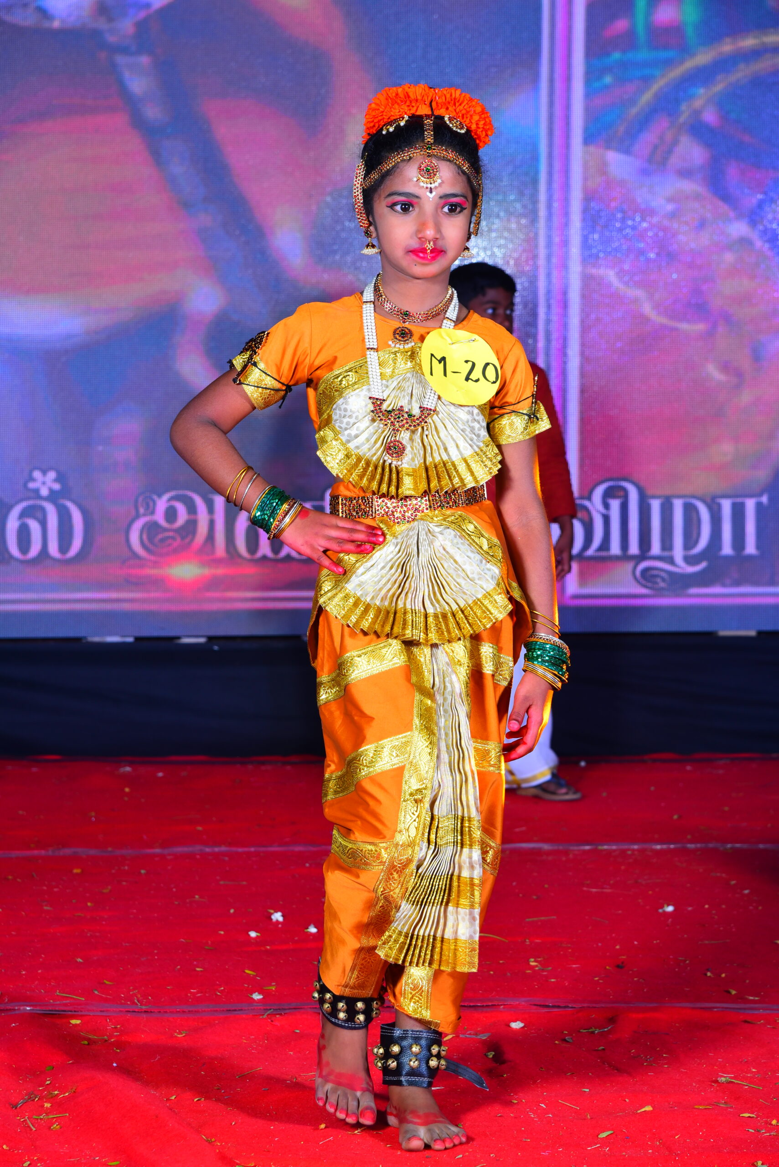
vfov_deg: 19.4
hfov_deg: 13.1
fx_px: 3405
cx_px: 390
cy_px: 584
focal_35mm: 105
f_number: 8
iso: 640
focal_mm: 105
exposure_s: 1/125
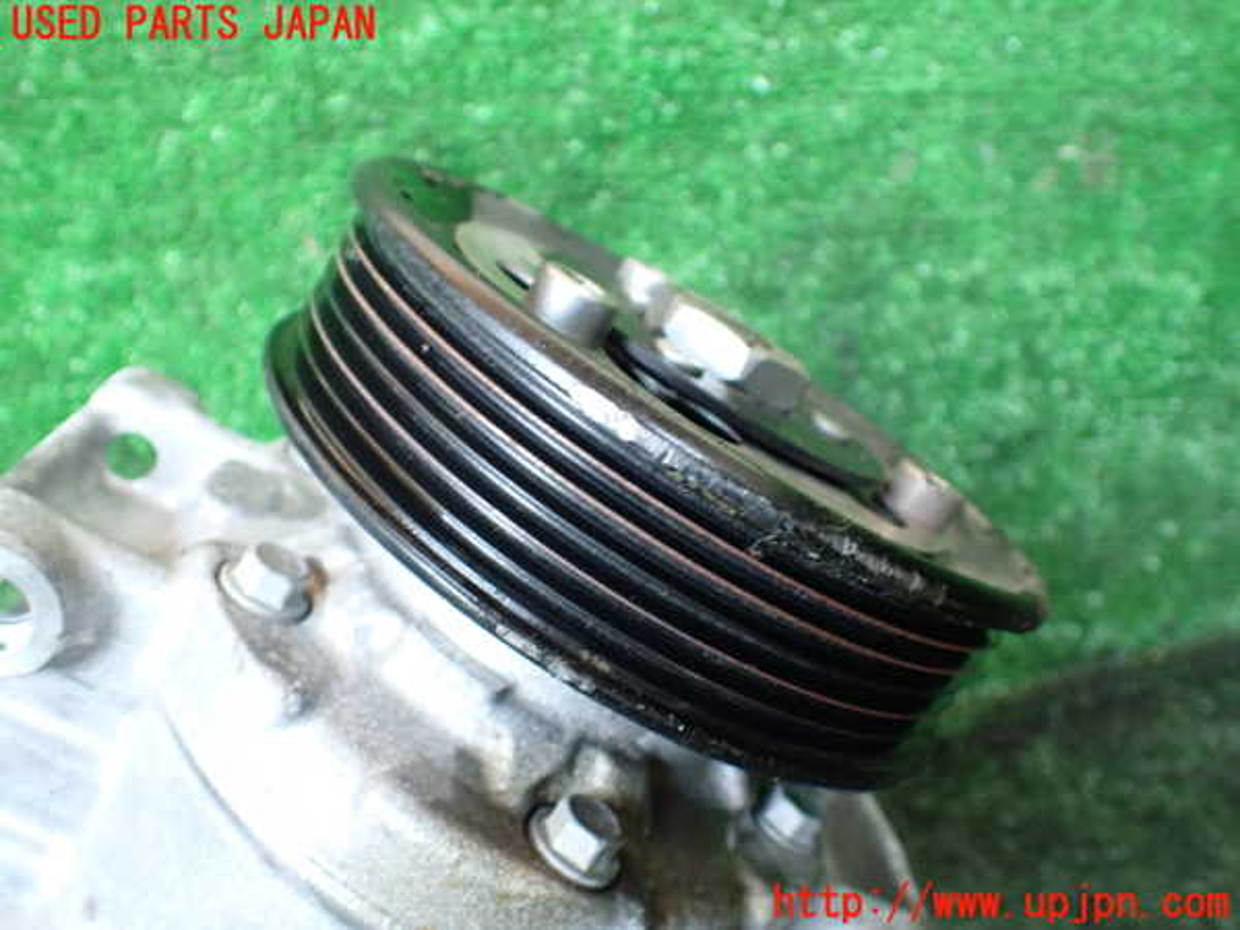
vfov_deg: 46.8
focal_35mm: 30
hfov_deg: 60.0
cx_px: 620
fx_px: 1075
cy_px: 465
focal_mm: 5.4
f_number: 2.3
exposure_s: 1/30
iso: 800
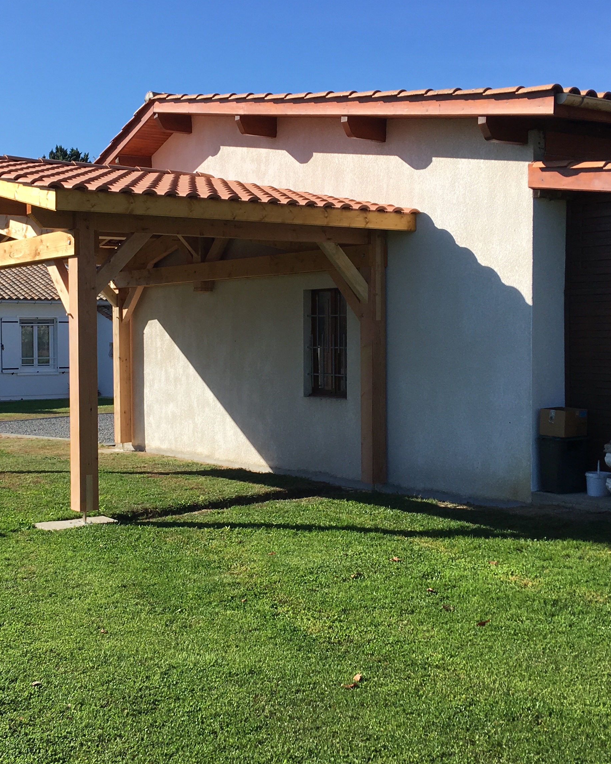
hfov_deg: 30.0
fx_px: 1130
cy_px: 375
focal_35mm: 50
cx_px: 208
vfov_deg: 37.3
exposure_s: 1/1326
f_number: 2.2
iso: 25
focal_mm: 4.15
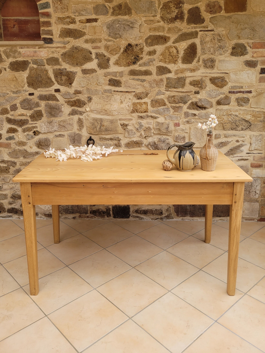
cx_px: 132
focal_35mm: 26
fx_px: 265
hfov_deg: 53.1
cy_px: 176
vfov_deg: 67.3
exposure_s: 1/101
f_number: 1.8
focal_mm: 5.4
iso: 40
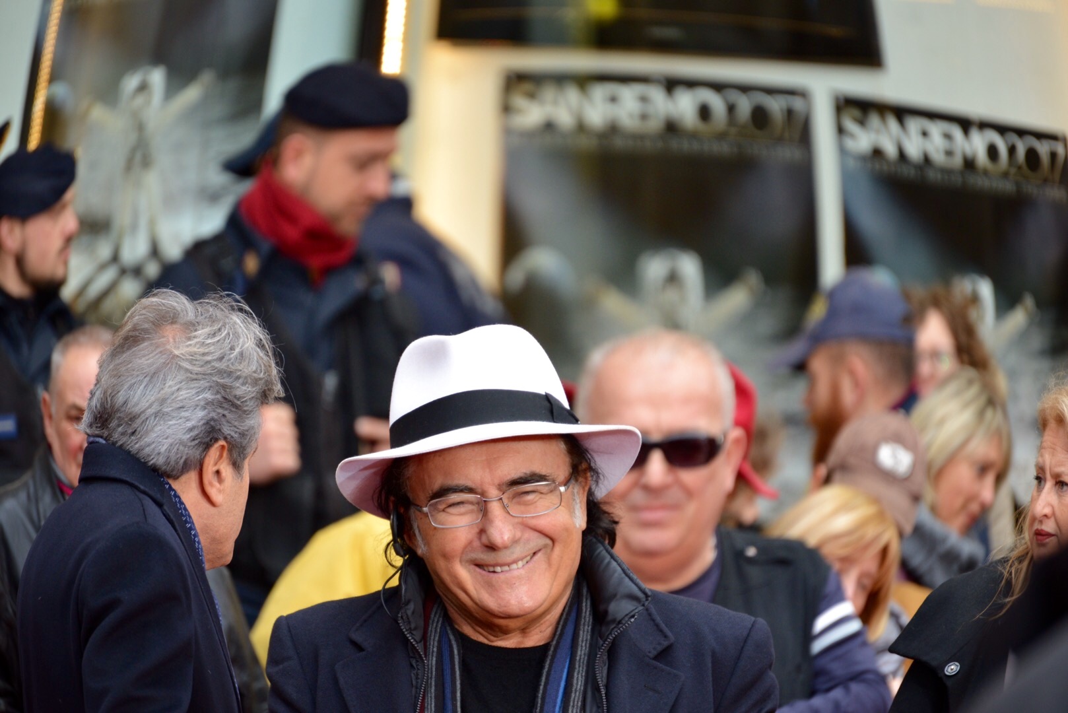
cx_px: 534
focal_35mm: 300
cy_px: 356
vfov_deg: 4.6
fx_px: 8903
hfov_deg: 6.9
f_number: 5.6
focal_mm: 300
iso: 800
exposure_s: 1/250
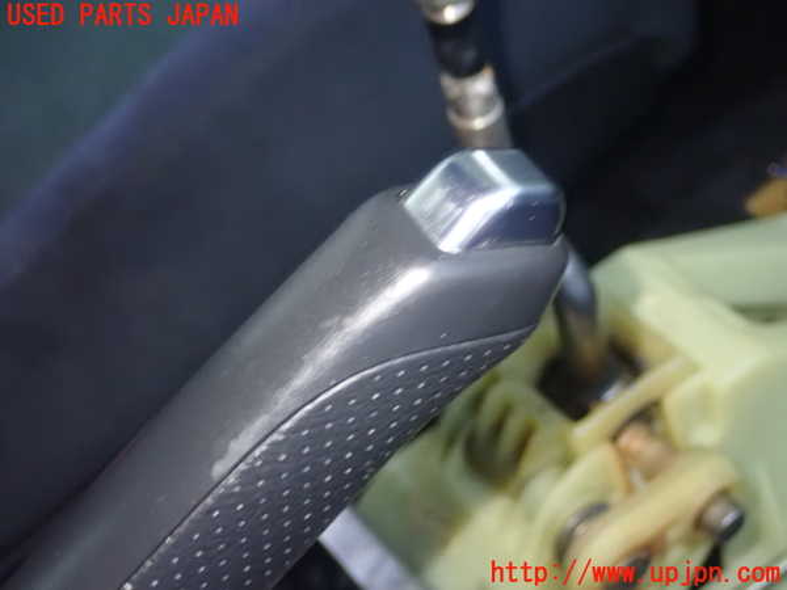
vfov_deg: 25.7
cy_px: 295
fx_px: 1296
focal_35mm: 57
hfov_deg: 33.8
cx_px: 394
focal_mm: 10.29
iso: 1600
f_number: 3.5
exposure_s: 1/10
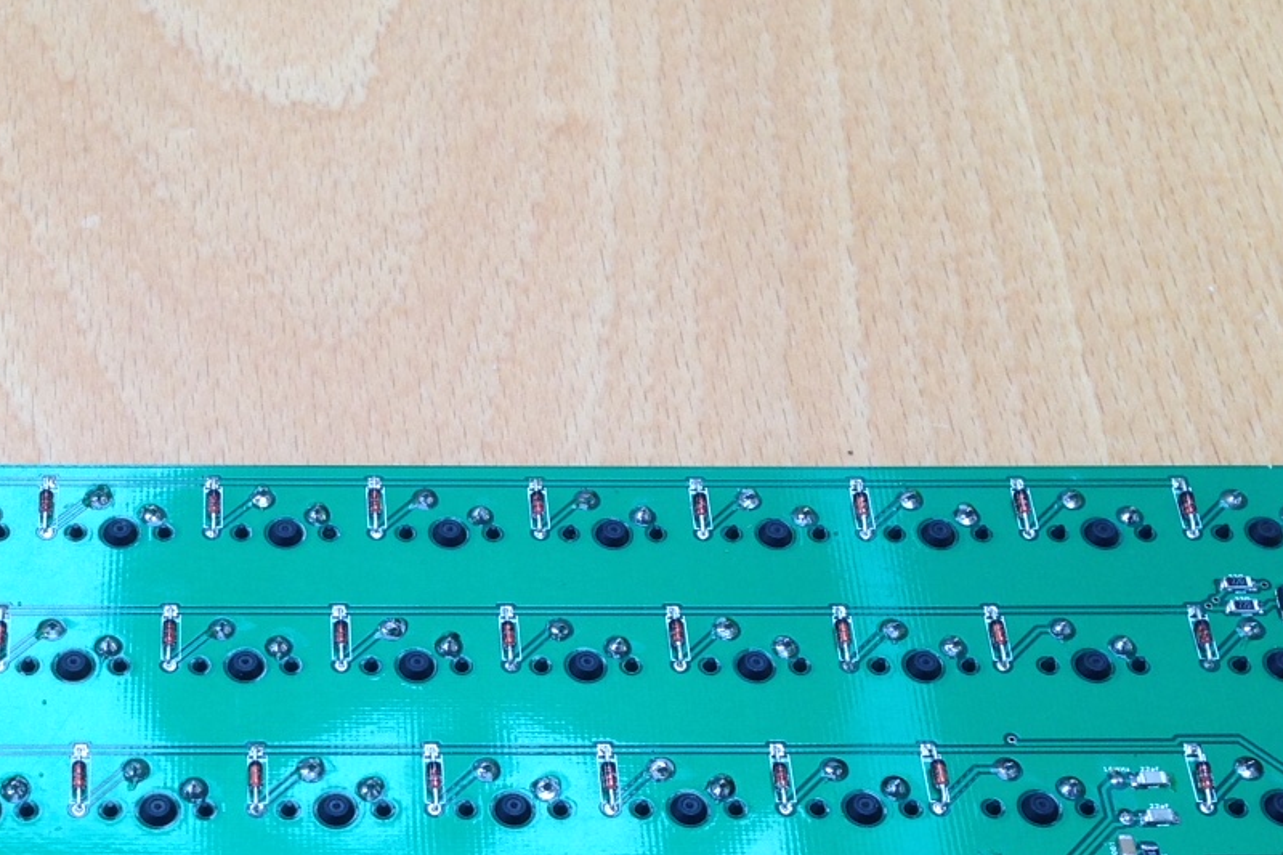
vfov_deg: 19.0
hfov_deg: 28.4
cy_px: 800
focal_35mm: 70
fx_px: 2494
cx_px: 313
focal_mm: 4.12
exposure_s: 1/40
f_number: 2.4
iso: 50
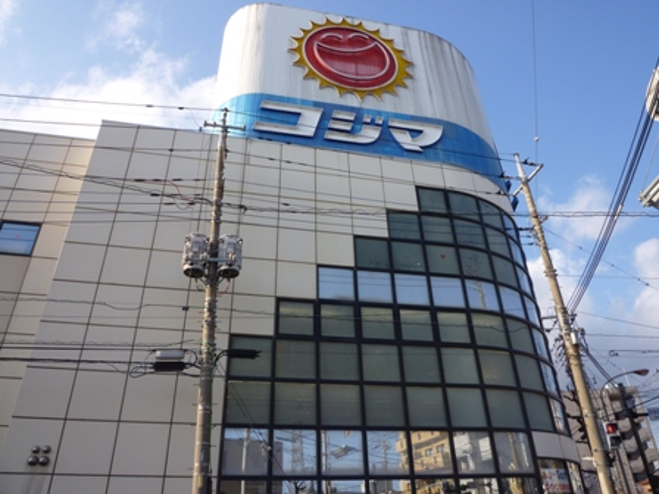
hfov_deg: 69.4
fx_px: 476
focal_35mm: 25
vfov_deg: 54.9
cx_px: 330
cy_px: 247
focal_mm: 4.5
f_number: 4
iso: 80
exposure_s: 1/250
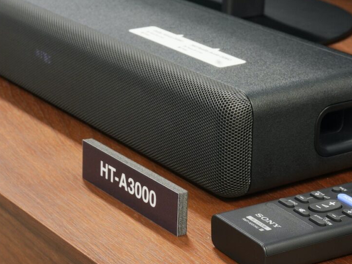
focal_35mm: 113
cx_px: 121
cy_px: 70
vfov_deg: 13.1
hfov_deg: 17.4
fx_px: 1150
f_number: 14
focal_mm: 50
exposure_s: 1/1.25
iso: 400
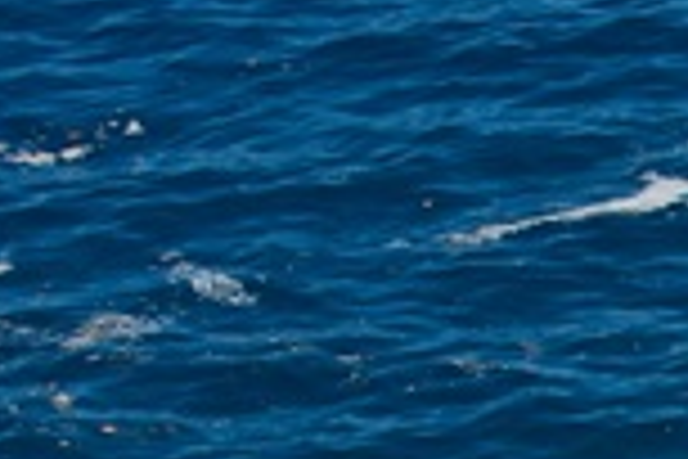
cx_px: 1268
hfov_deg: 5.4
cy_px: 922
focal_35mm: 376
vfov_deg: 3.6
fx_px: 7185
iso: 200
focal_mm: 90
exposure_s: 1/1000
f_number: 5.6
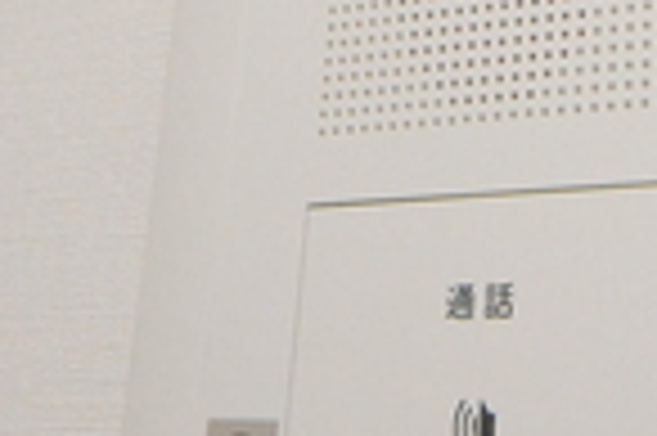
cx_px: 634
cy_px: -171
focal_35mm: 92
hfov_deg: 21.5
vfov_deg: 14.1
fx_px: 1677
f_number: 5.3
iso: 1600
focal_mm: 14
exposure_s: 1/100
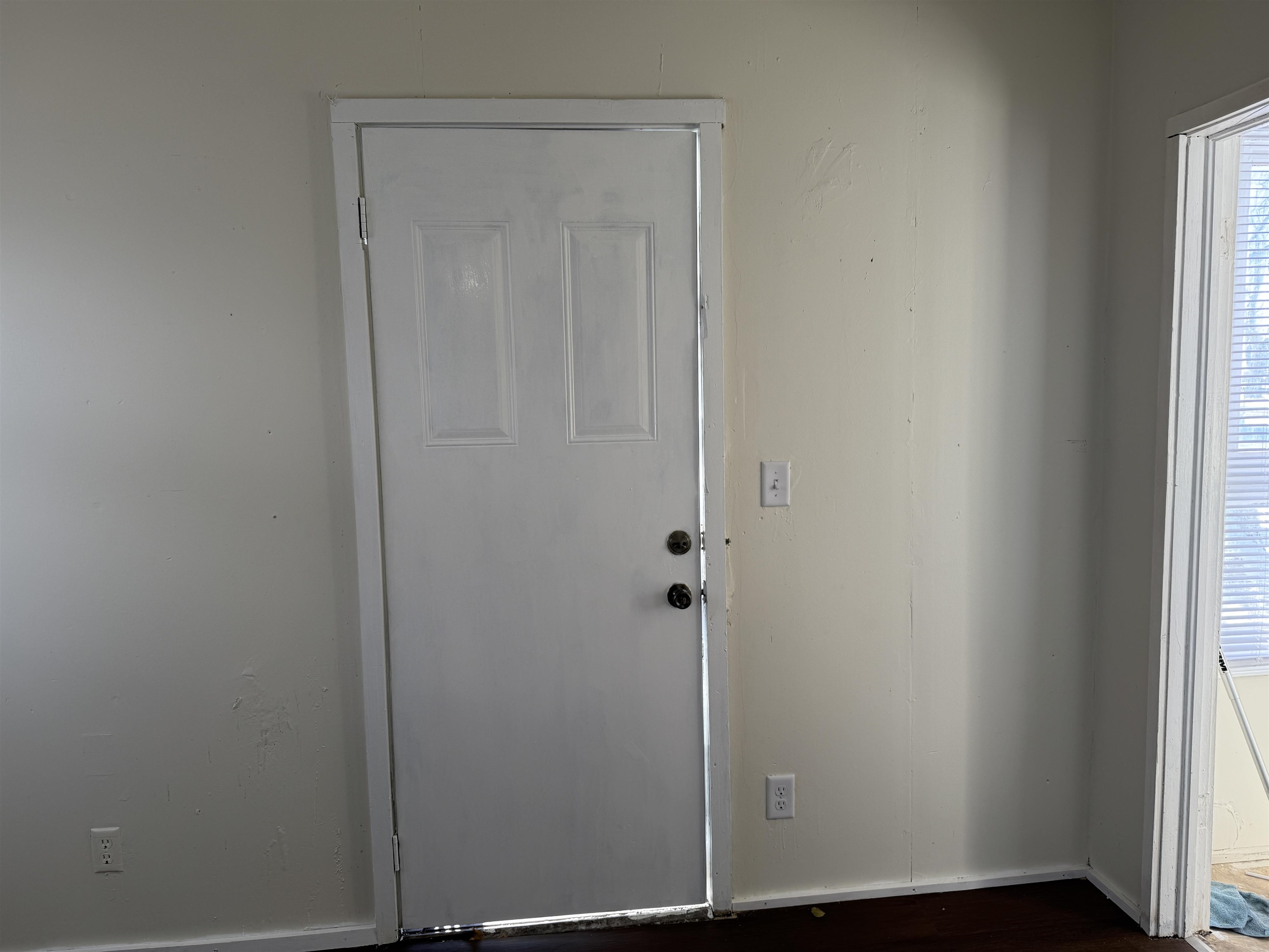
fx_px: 880
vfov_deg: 56.8
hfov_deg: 71.6
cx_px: 634
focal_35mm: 24
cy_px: 476
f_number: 1.78
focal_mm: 6.76
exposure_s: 1/145
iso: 50
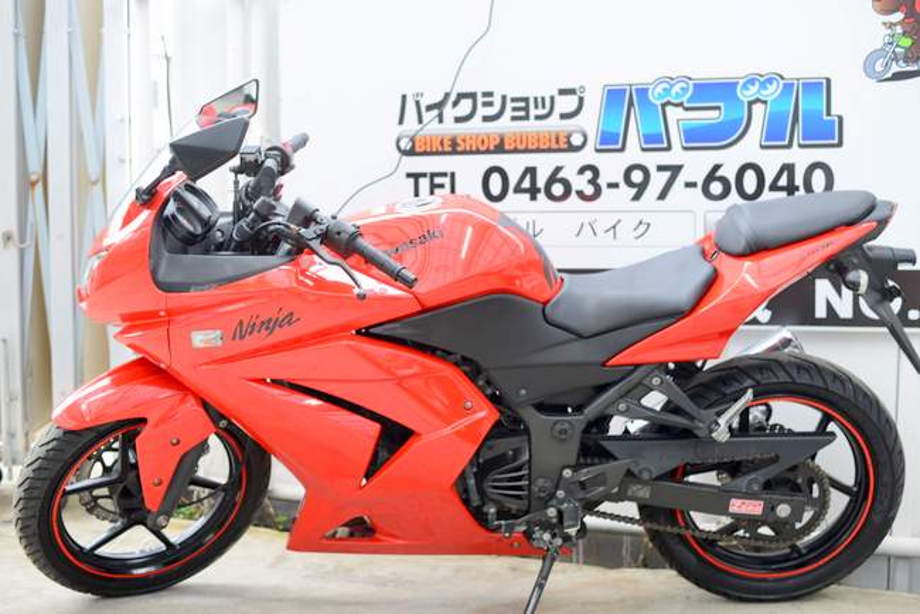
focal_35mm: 50
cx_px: 460
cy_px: 307
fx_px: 1278
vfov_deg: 27.0
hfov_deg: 39.6
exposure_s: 1/40
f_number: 3.2
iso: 100
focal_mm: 50
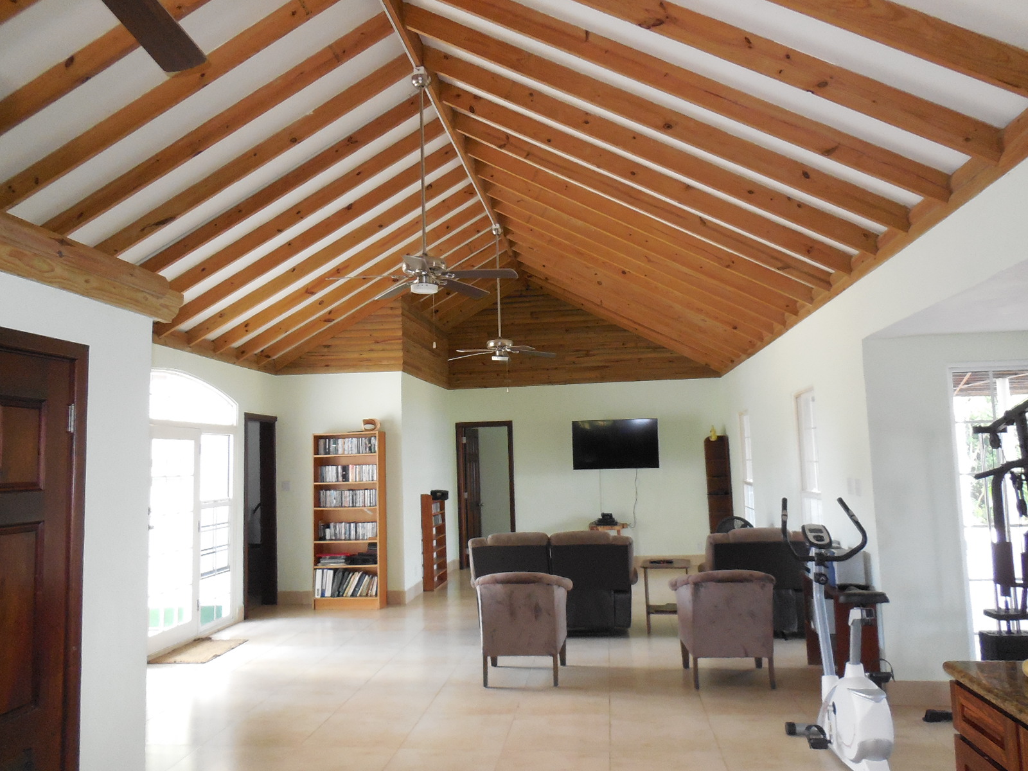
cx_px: 514
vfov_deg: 54.9
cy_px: 386
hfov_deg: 69.4
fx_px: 742
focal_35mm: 25
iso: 400
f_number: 3.1
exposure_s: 1/25
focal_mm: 4.5
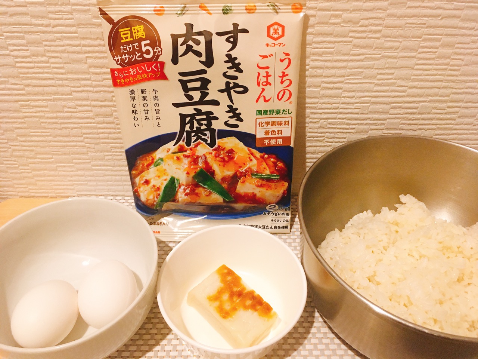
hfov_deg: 61.7
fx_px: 400
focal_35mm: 29
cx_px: 239
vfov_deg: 48.2
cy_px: 180
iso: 125
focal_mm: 4.15
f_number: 2.2
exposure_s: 1/30
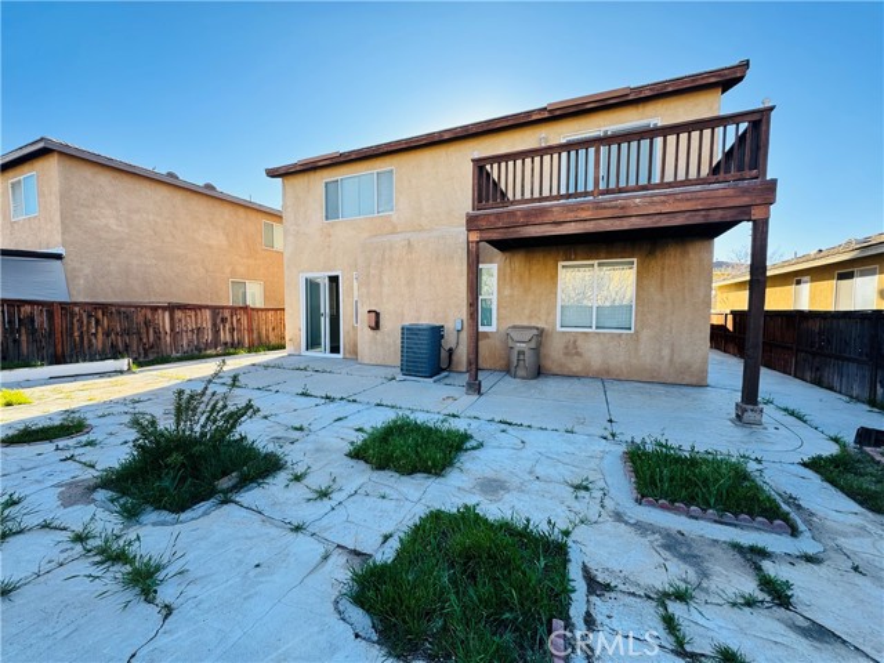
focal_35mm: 14
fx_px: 358
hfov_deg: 102.1
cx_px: 442
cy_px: 332
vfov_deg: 85.7
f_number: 2.2
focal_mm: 2.22
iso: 40
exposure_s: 1/301
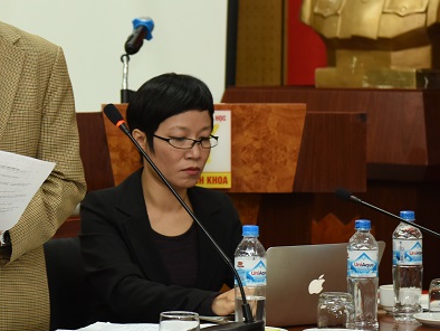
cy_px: 86
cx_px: -61
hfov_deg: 12.0
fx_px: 2048
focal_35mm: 161
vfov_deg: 9.2
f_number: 3.2
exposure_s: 1/160
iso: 640
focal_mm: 66
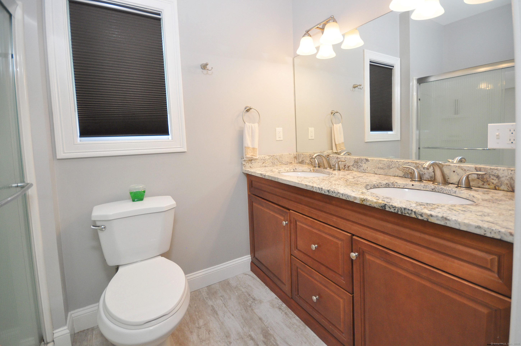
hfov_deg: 100.5
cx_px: 260
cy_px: 173
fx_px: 217
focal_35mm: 15
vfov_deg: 77.2
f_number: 4
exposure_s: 1/125
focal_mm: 10
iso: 500
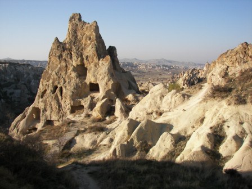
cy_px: 94
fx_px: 262
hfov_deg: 51.4
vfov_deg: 39.7
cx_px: 126
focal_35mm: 36
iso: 50
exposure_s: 1/800
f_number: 2.8
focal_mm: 6
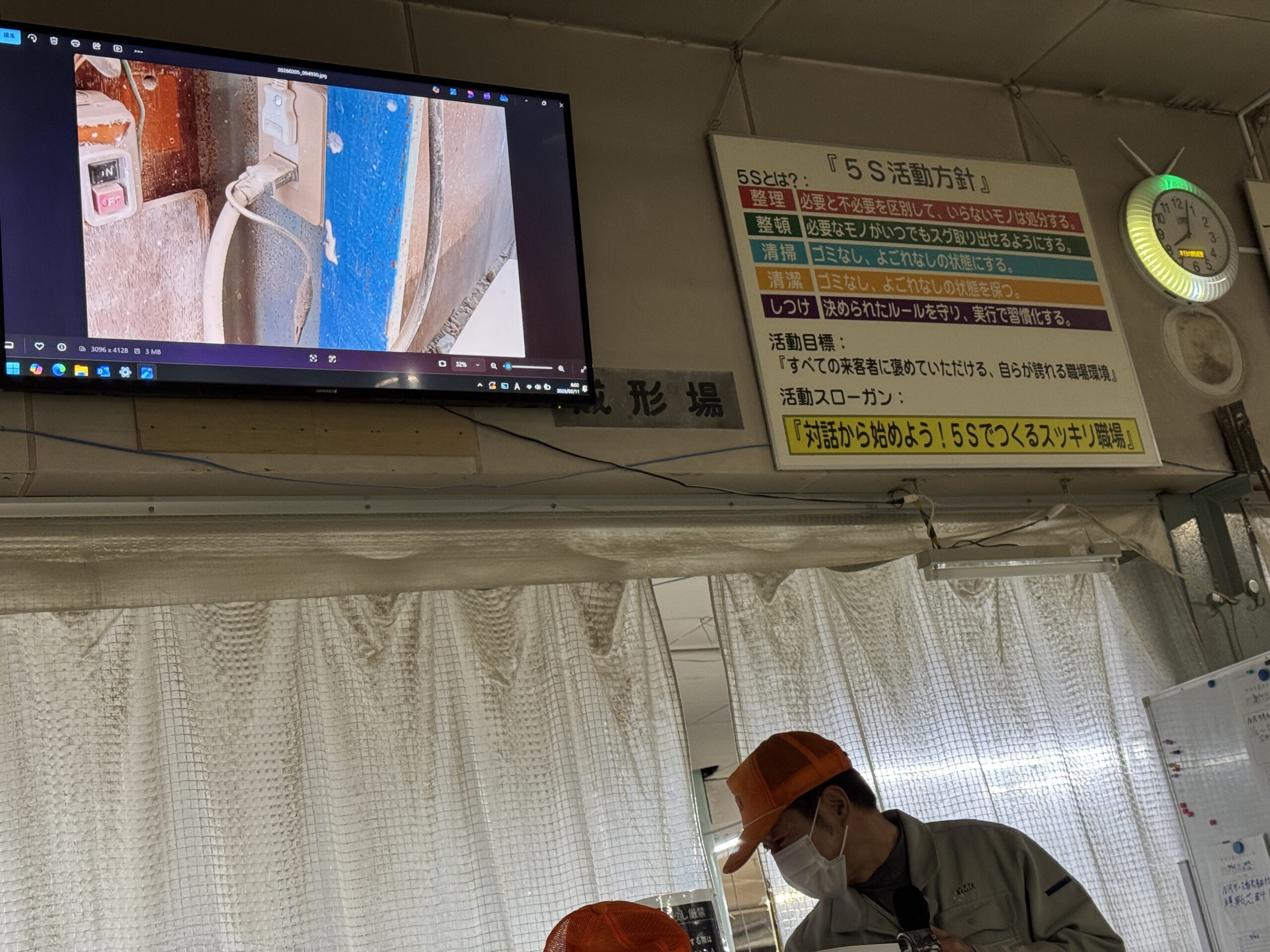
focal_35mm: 48
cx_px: 635
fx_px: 1761
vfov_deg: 30.3
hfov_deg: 39.7
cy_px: 476
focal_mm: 6.76
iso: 250
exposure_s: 1/60
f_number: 1.78
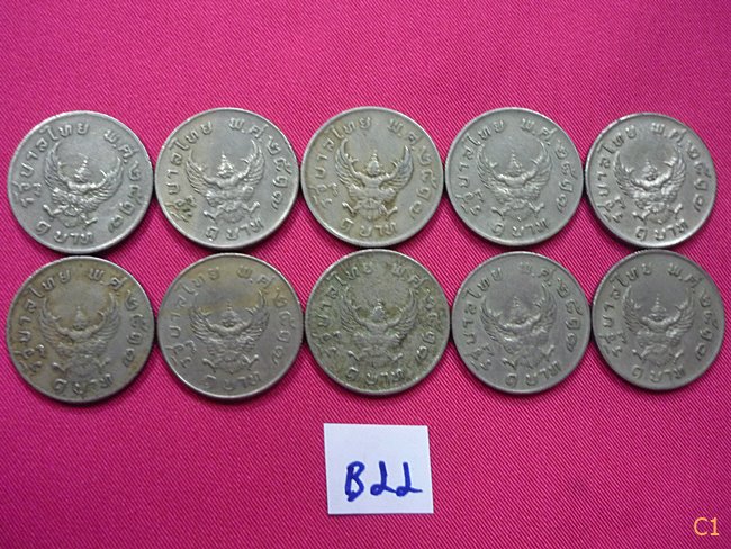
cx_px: 366
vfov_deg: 43.0
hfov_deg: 55.3
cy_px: 274
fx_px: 697
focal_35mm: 33
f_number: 2.8
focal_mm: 5.5
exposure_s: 1/8
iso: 400
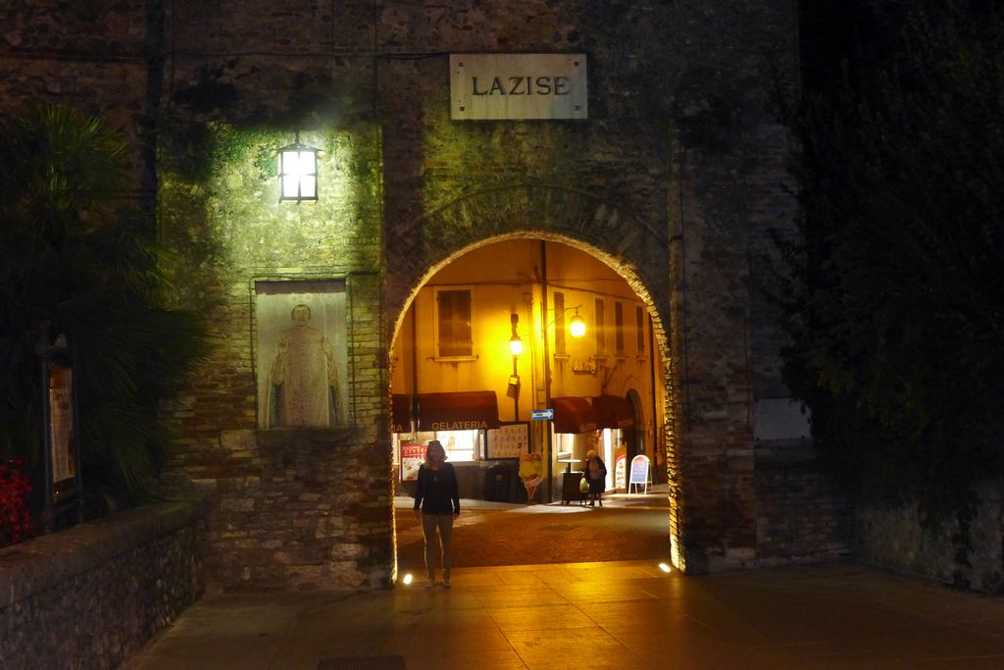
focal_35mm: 43
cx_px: 502
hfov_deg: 45.4
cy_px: 335
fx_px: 1199
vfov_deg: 31.2
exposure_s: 1/50
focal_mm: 8.4
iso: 800
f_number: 1.8
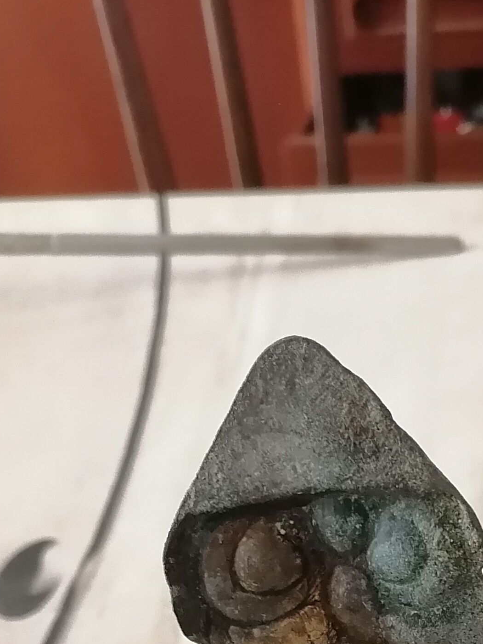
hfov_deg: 18.8
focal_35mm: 77
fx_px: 1433
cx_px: 432
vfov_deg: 21.9
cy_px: 907
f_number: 1.8
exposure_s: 1/33.3
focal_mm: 5.3
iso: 400
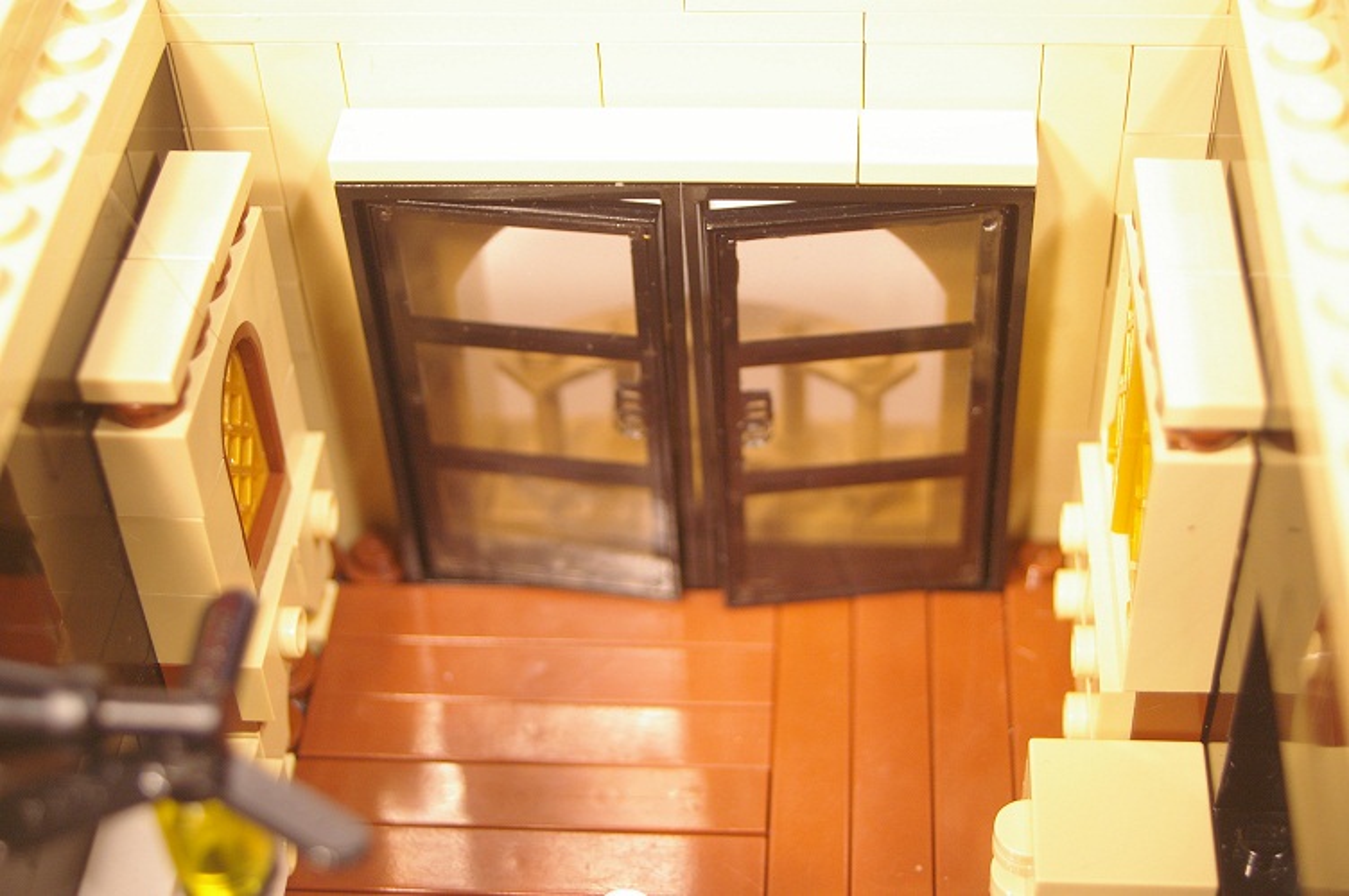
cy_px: 448
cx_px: 674
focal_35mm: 64
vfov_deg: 21.0
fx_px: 2415
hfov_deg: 31.2
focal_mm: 43
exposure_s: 1/60
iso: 800
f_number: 8
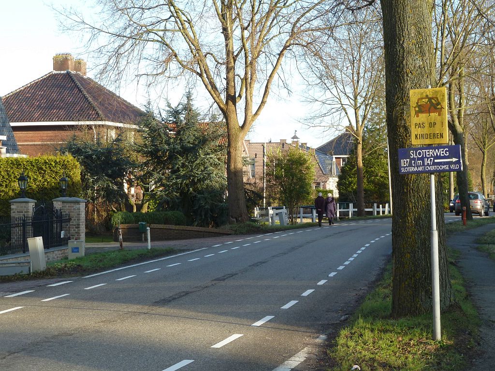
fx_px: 1115
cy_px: 186
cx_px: 248
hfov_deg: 25.0
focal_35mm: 78
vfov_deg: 18.9
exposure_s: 1/100
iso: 80
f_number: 4.2
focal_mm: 12.8
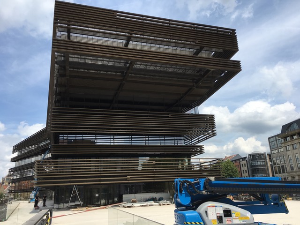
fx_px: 251
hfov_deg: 61.7
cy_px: 112
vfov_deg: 48.2
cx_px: 150
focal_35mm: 29
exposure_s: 1/1603
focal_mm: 4.15
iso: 25
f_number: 2.2
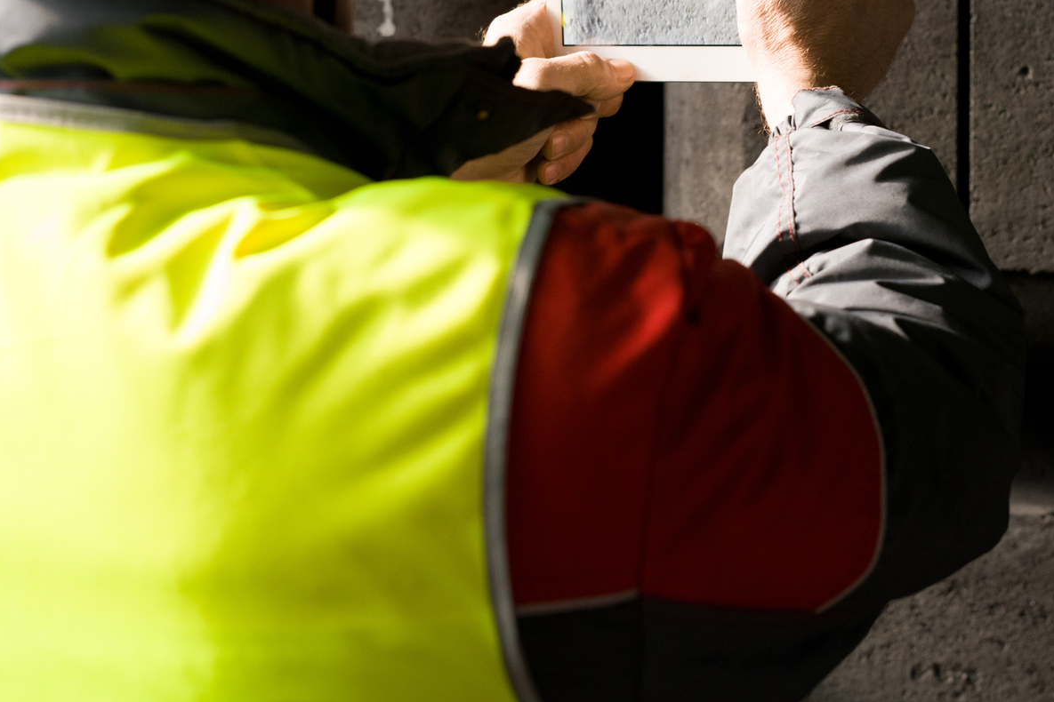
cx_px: 680
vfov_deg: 16.8
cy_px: 164
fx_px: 2371
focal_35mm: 81
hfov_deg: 25.0
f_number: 5
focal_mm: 50
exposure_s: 1/160
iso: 800
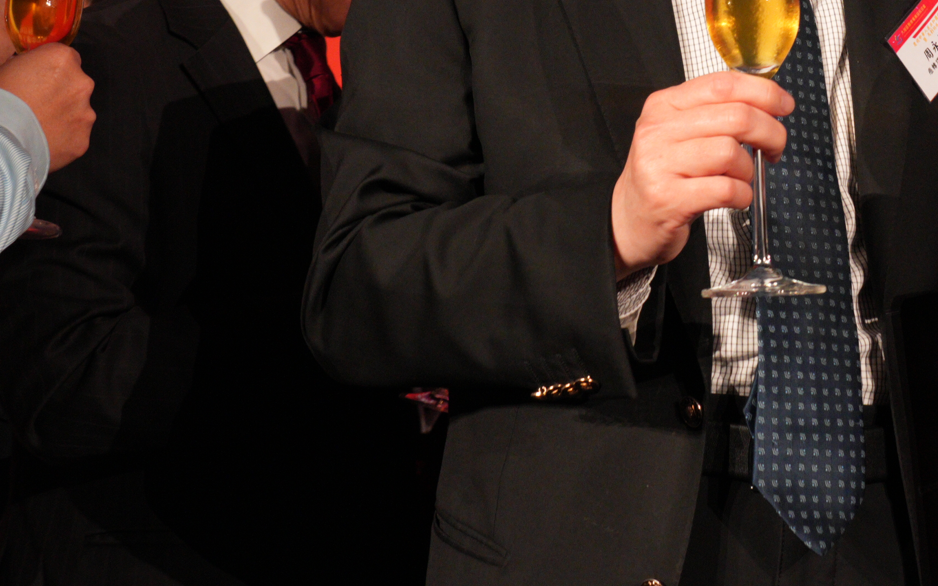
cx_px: 691
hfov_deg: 25.0
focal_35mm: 82
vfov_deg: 15.6
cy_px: -1
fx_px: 2096
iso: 4000
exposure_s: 1/200
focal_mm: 39
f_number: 8
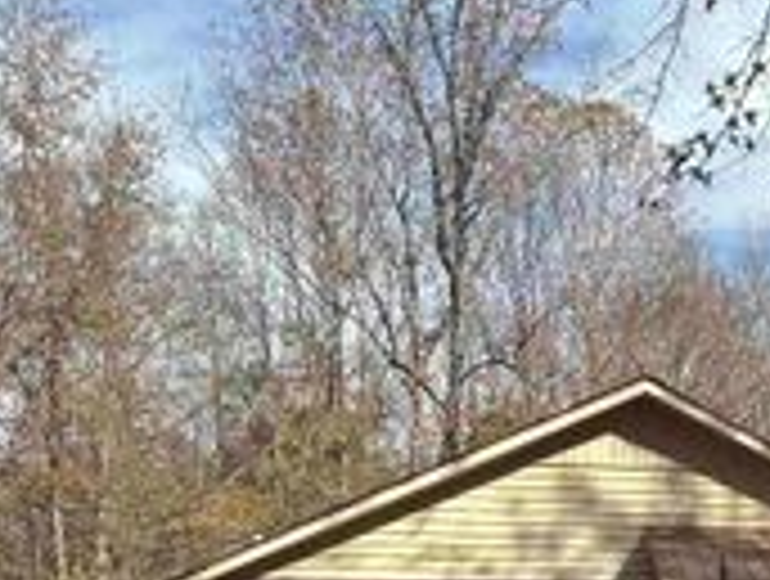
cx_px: 973
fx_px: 1560
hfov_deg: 24.5
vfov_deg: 19.7
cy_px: 713
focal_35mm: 70
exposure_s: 1/2967
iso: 80
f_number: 1.78
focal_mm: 6.86
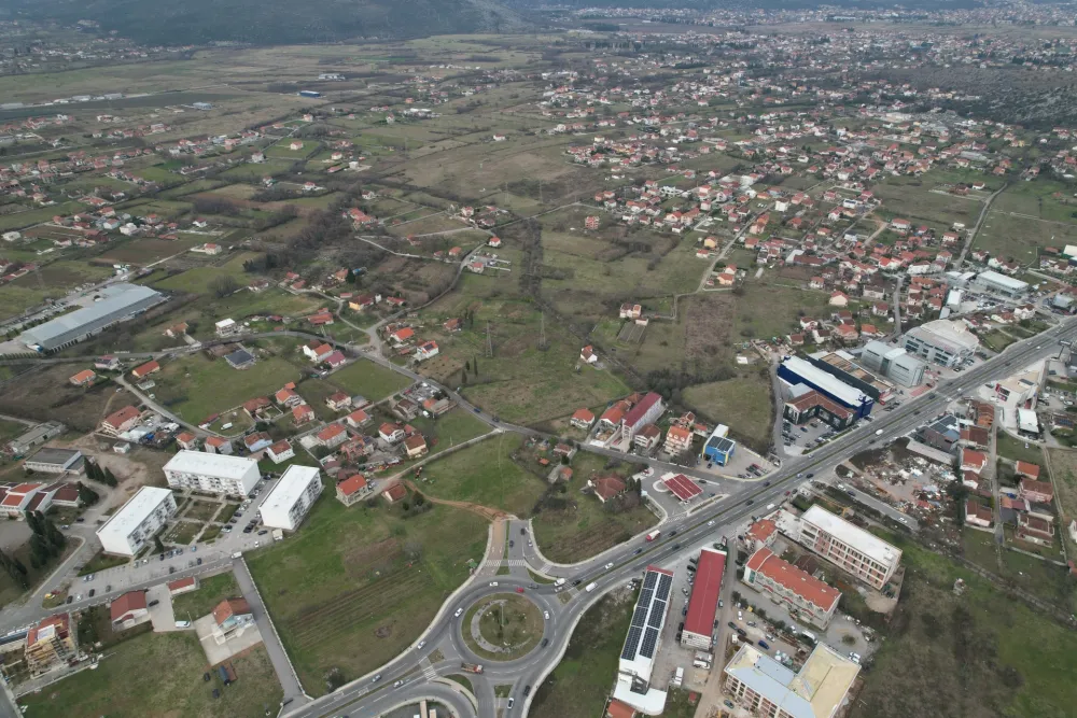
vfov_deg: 57.2
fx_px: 658
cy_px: 359
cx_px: 538
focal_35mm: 22
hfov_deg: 78.6
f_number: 2.8
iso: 100
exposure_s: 1/80
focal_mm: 8.38
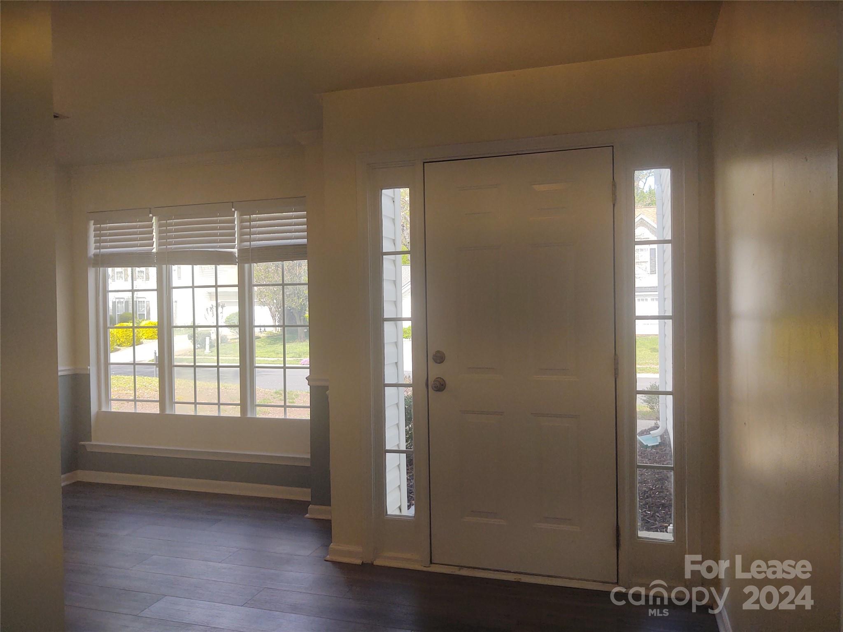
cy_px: 316
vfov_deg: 51.4
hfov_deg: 65.3
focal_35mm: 27
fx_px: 658
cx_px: 422
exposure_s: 1/768
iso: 100
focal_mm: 4.75
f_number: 1.7
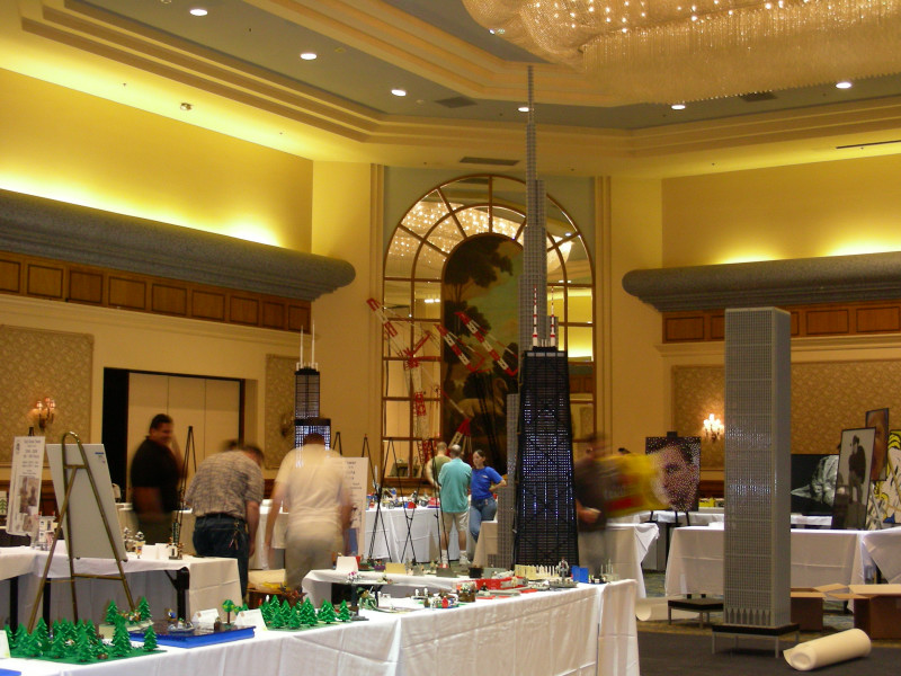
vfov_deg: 27.5
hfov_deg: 36.2
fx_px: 1380
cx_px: 450
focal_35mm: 53
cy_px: 338
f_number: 3.5
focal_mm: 8.8
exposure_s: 1/3.1
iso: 200
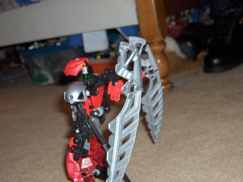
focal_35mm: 47
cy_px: 104
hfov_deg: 40.4
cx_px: 134
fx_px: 330
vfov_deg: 30.8
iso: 100
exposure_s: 1/60
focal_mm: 8
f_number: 2.8
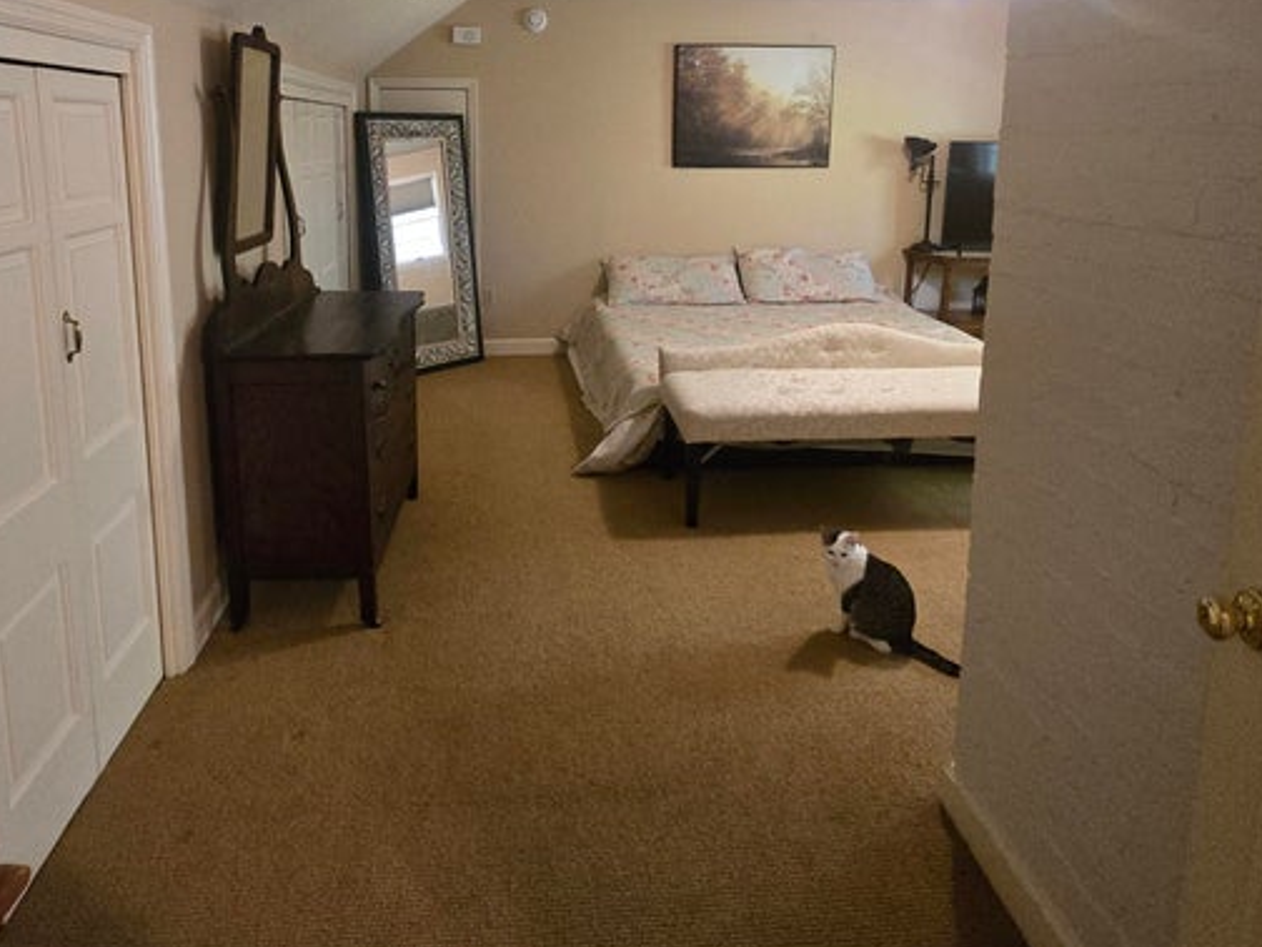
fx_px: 802
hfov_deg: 76.2
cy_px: 263
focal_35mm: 22
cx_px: 577
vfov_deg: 58.6
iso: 1000
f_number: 2.2
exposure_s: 1/60
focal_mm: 2.2
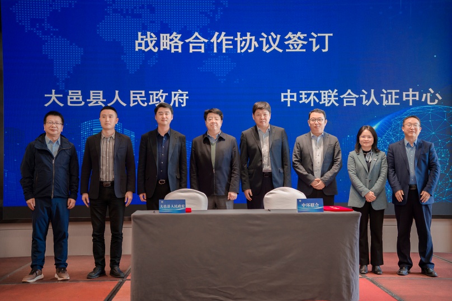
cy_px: 150
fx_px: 603
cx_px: 226
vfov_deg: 28.1
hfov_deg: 41.1
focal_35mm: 48
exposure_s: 1/125
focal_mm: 48
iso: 640
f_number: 2.8
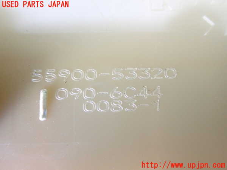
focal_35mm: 30
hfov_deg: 60.0
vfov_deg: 46.8
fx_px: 197
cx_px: 114
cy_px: 85
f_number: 2.3
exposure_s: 1/30
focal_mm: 5.4
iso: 1000
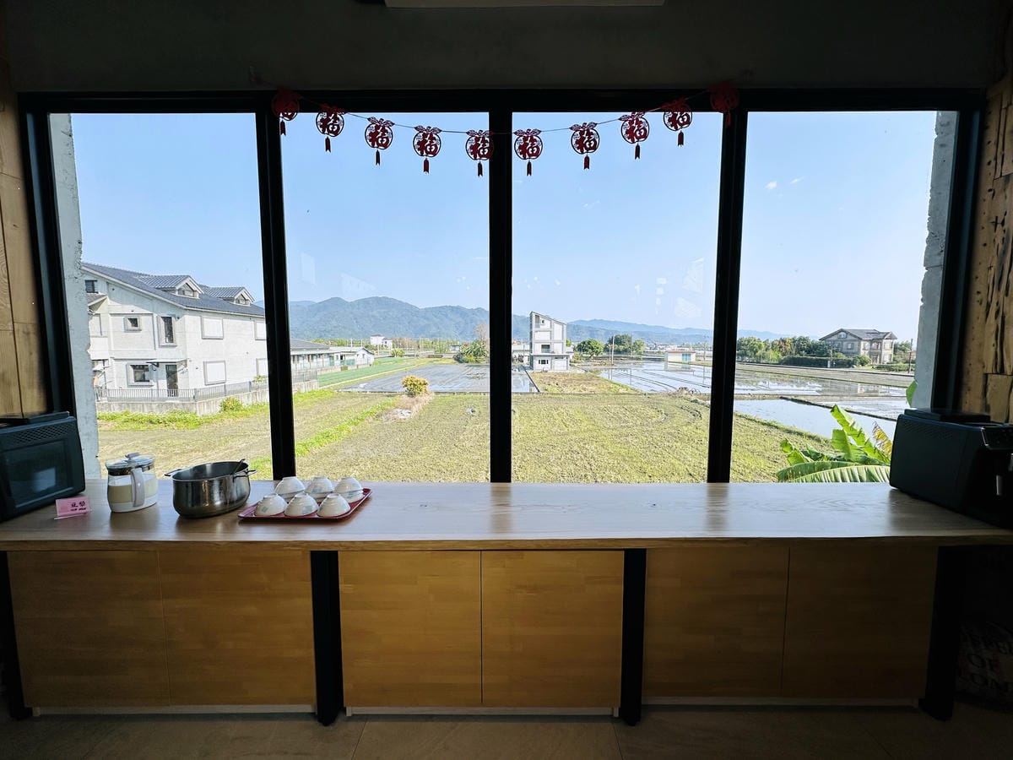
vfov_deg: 85.7
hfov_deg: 102.1
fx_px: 410
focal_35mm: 14
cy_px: 380
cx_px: 506
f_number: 2.2
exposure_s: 1/1147
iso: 50
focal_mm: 2.22
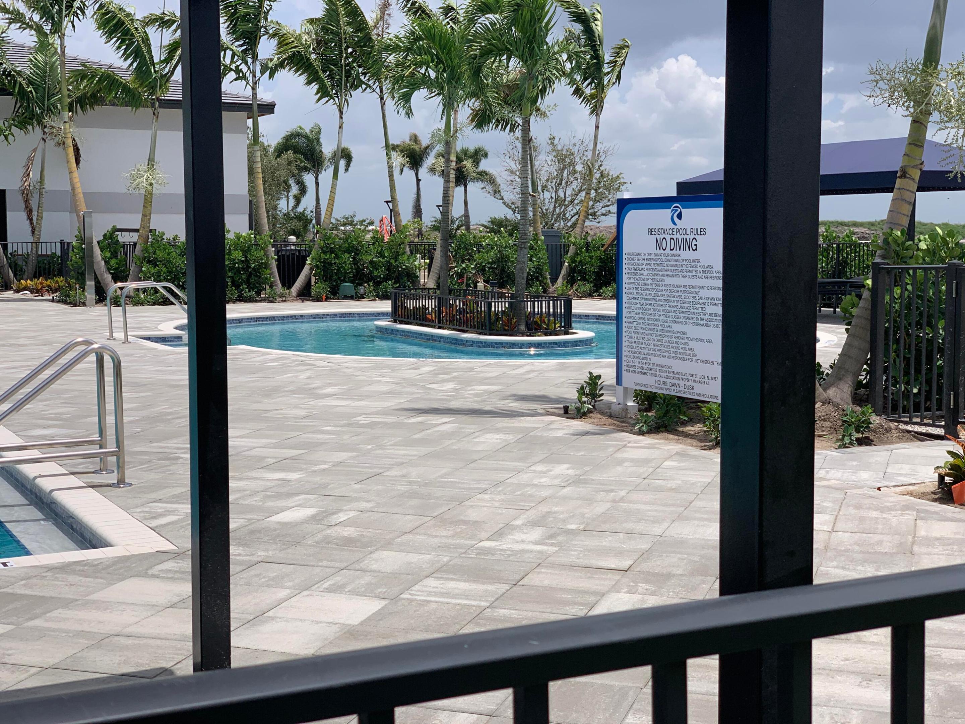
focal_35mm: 52
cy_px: 362
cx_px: 482
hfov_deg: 36.8
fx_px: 1450
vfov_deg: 28.0
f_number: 2.4
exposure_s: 1/2083
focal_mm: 6
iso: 16
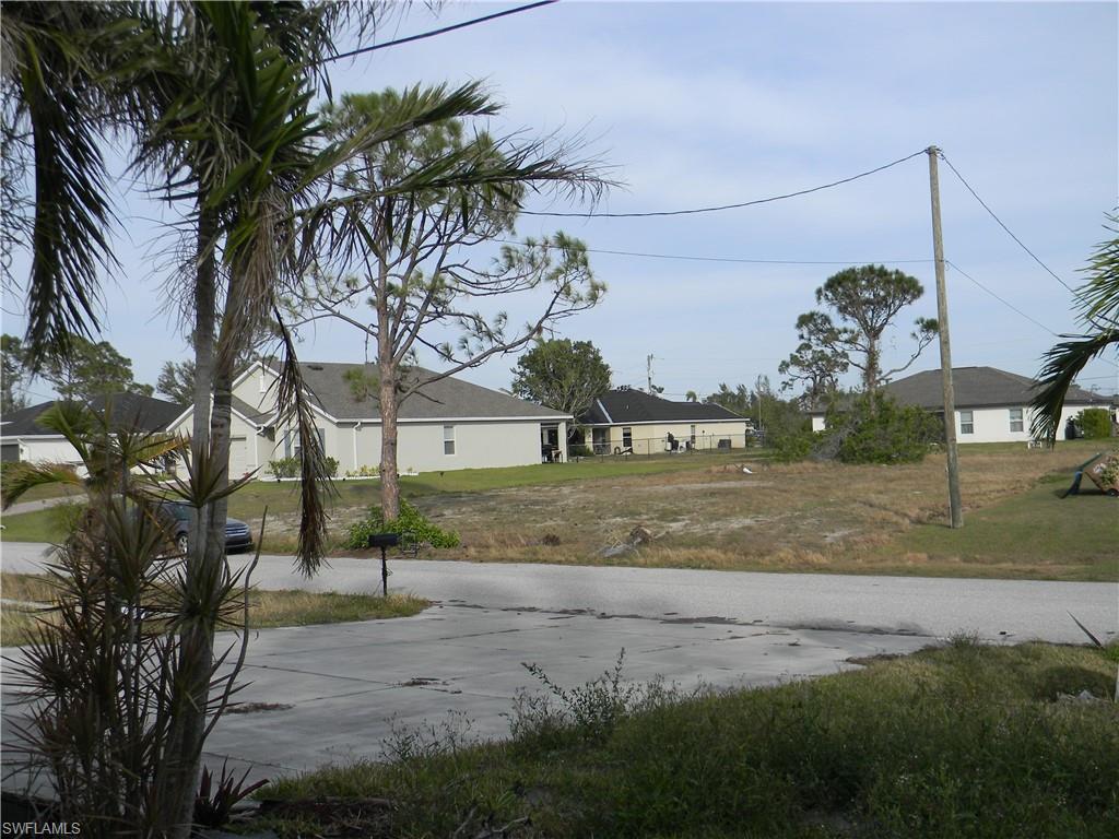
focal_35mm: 36
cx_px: 560
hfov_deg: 51.4
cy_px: 420
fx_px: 1164
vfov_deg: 39.7
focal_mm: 6.4
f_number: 7.4
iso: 80
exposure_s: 1/255
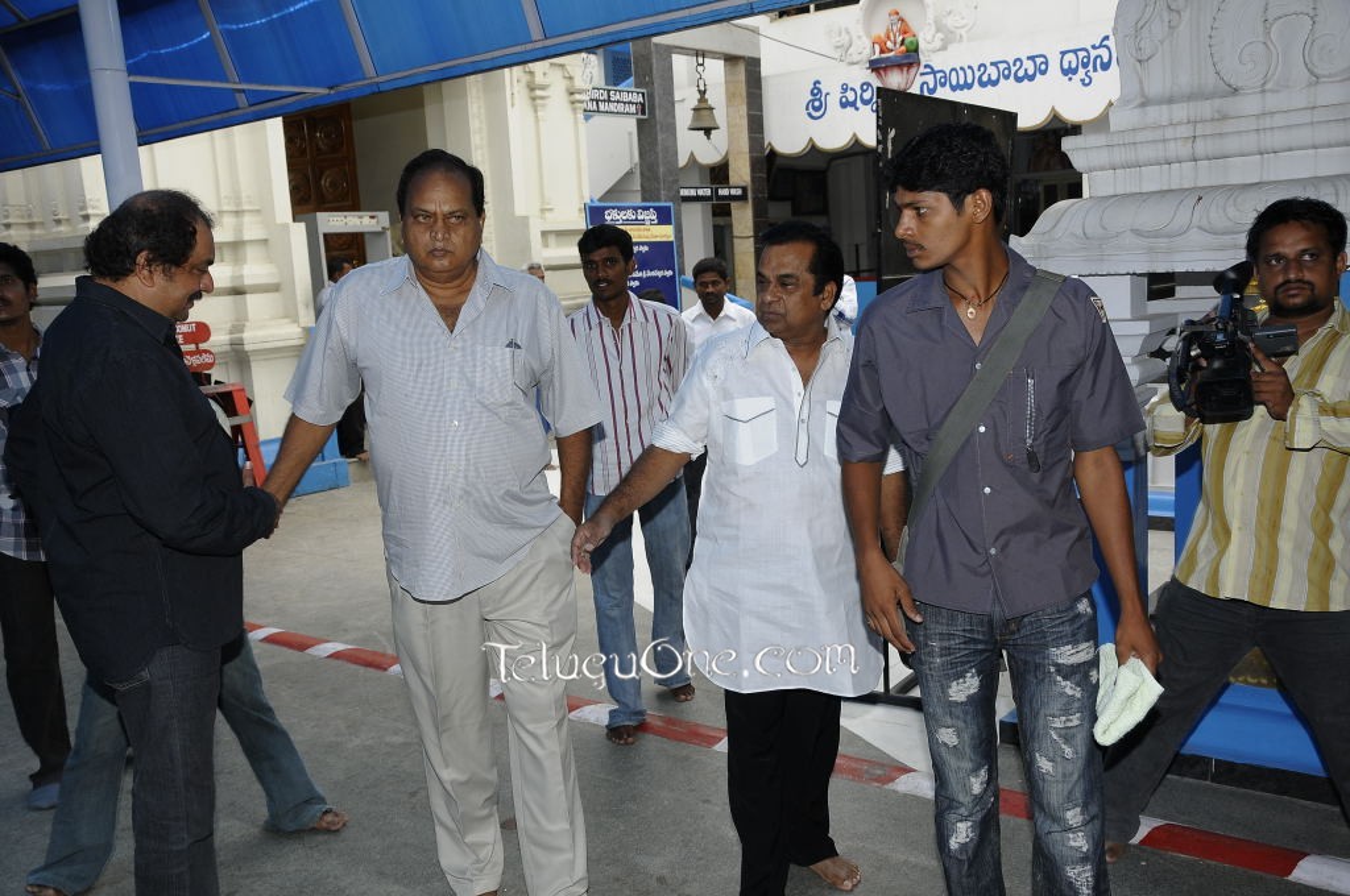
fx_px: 1236
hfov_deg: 57.3
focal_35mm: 33
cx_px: 675
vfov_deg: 39.9
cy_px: 448
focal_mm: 22
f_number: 5.6
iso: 250
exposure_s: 1/125
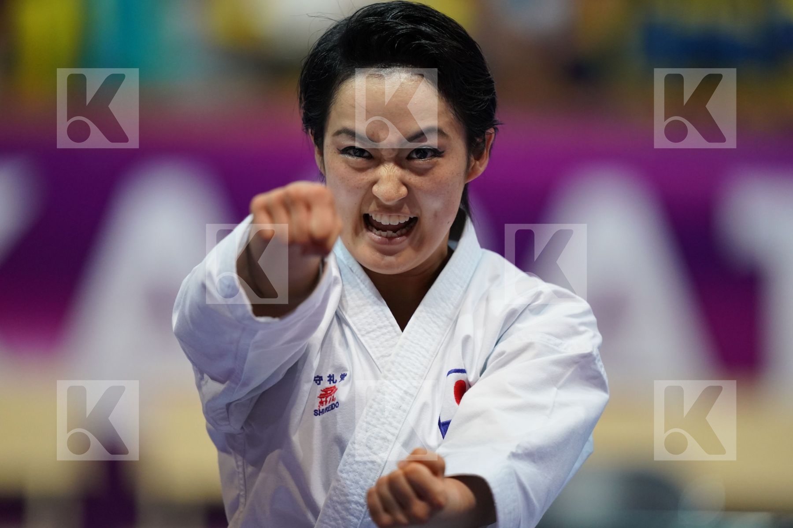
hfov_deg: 5.2
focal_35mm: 400
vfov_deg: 3.4
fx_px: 8810
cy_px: 264
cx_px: 396
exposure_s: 1/500
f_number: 2.8
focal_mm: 400
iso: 3200
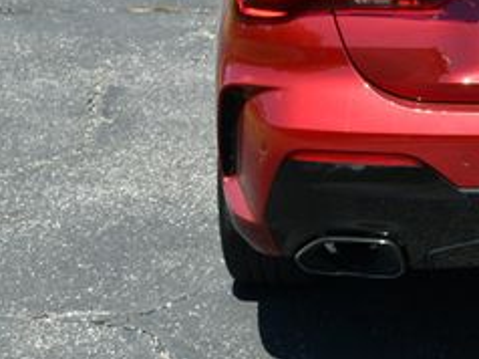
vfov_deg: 8.4
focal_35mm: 176
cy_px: 32
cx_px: 610
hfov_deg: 11.0
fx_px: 2433
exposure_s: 1/250
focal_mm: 34
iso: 160
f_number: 8
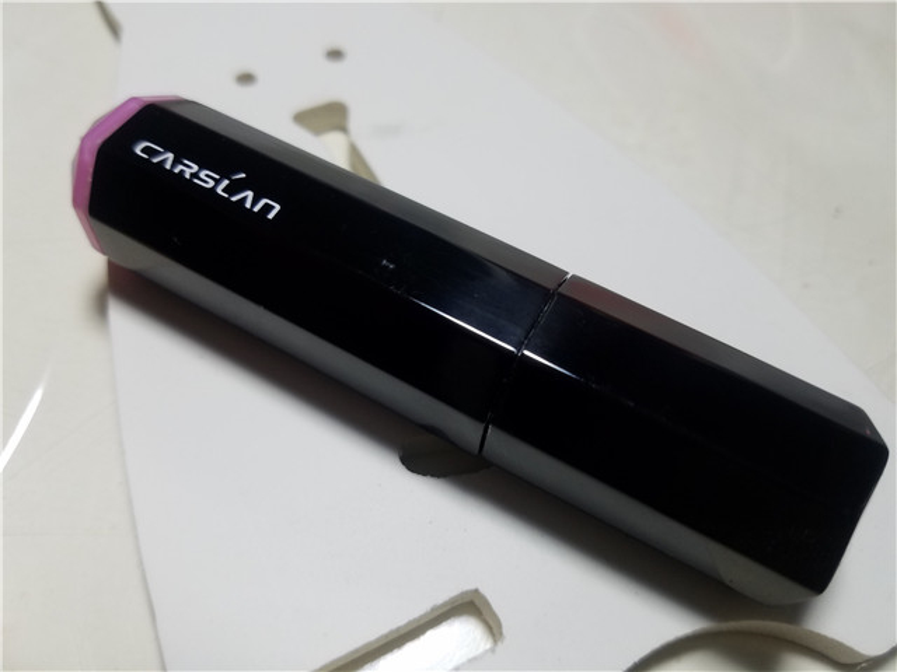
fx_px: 674
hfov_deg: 67.3
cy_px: 336
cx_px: 448
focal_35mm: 26
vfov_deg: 53.1
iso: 80
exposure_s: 1/50
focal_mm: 4.2
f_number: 1.7
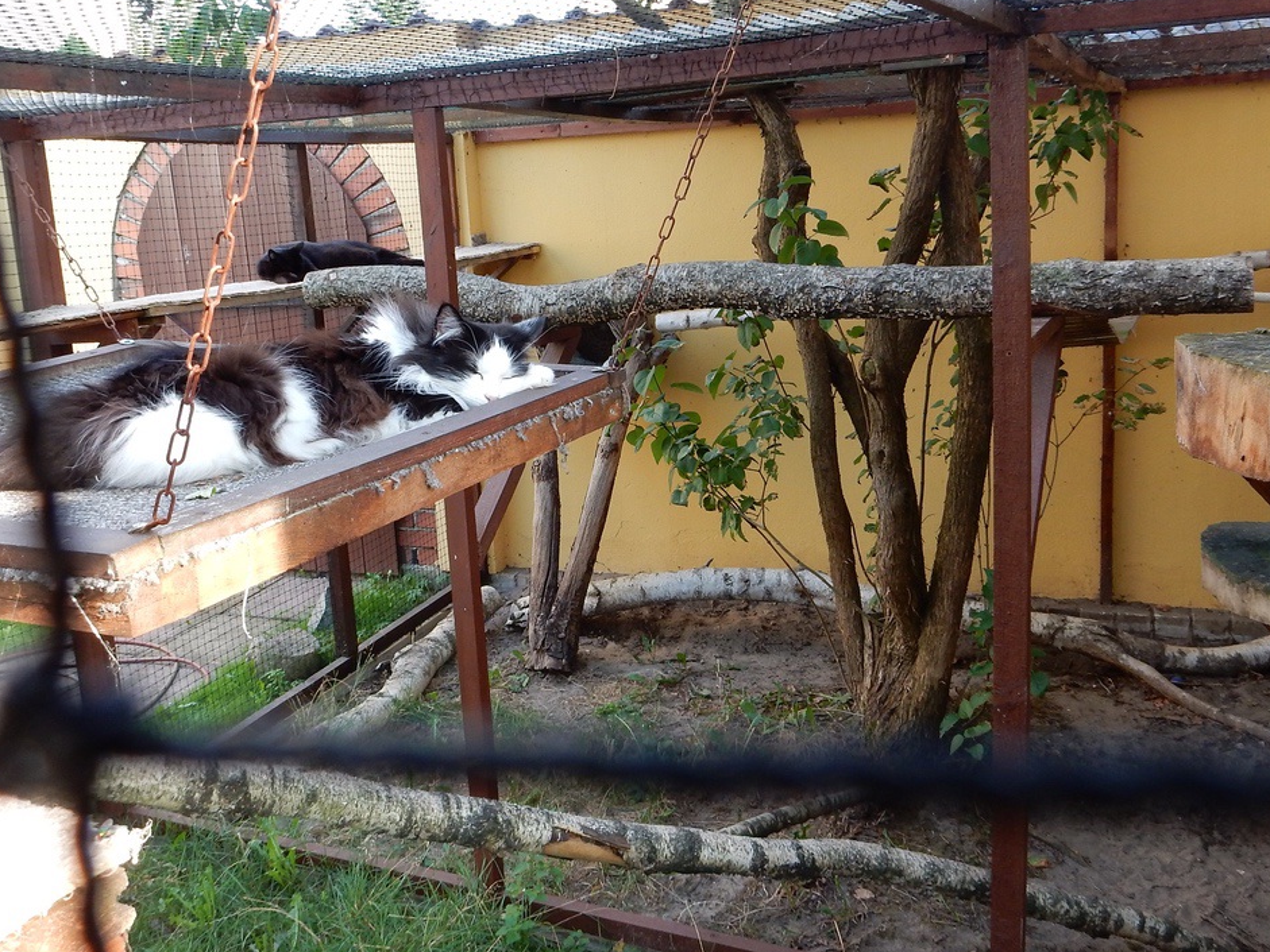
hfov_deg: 53.9
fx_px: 1248
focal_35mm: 34
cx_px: 591
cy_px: 433
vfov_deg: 41.8
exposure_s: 1/50
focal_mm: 4.5
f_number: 3.7
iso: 125
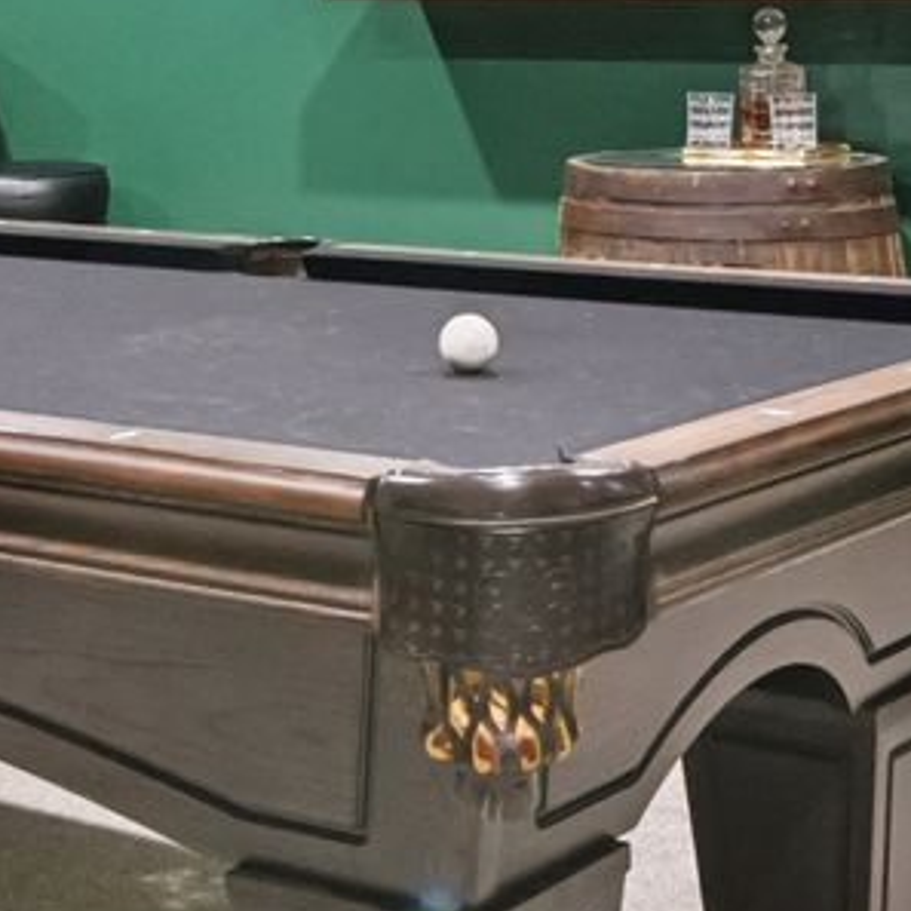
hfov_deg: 19.7
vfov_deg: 19.3
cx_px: 429
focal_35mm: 88
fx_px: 2620
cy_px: 64
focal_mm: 16
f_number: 9
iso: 800
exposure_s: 1/3.33
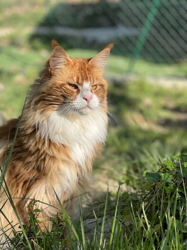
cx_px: 94
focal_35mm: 77
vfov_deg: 25.3
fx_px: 555
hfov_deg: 19.1
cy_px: 125
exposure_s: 1/319
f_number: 2.8
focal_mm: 9
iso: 32
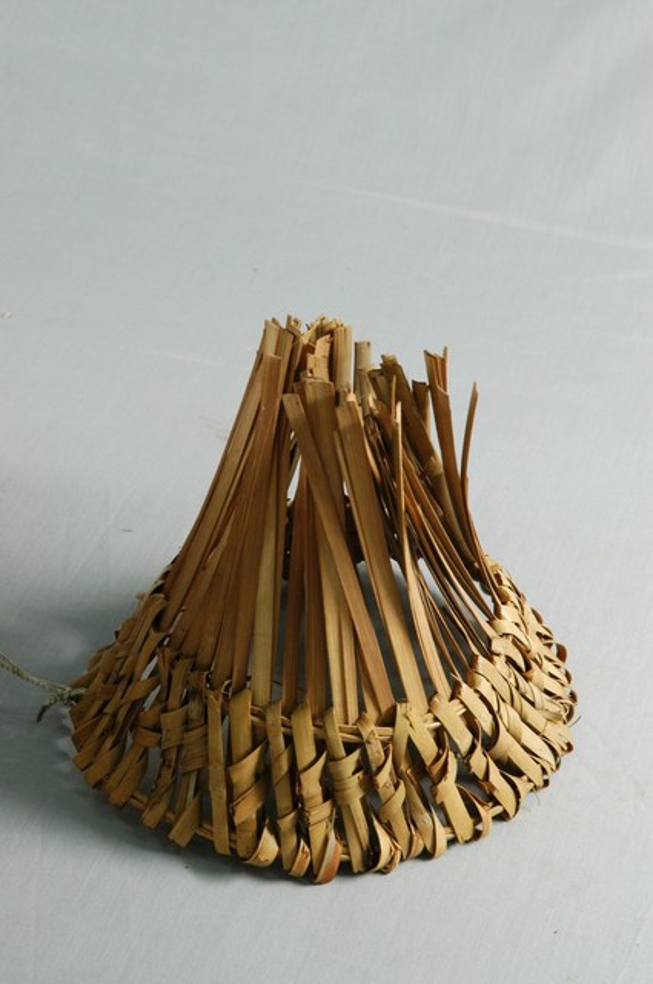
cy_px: 492
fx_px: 2864
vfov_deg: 19.5
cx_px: 326
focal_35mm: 105
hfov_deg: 13.0
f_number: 10
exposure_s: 1/4
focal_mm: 70
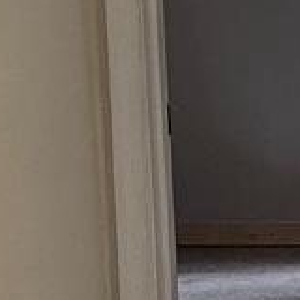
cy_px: 172
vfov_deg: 8.3
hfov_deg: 7.9
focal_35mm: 212
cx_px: 609
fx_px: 2079
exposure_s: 1/60
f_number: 1.6
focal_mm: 5.1
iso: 320
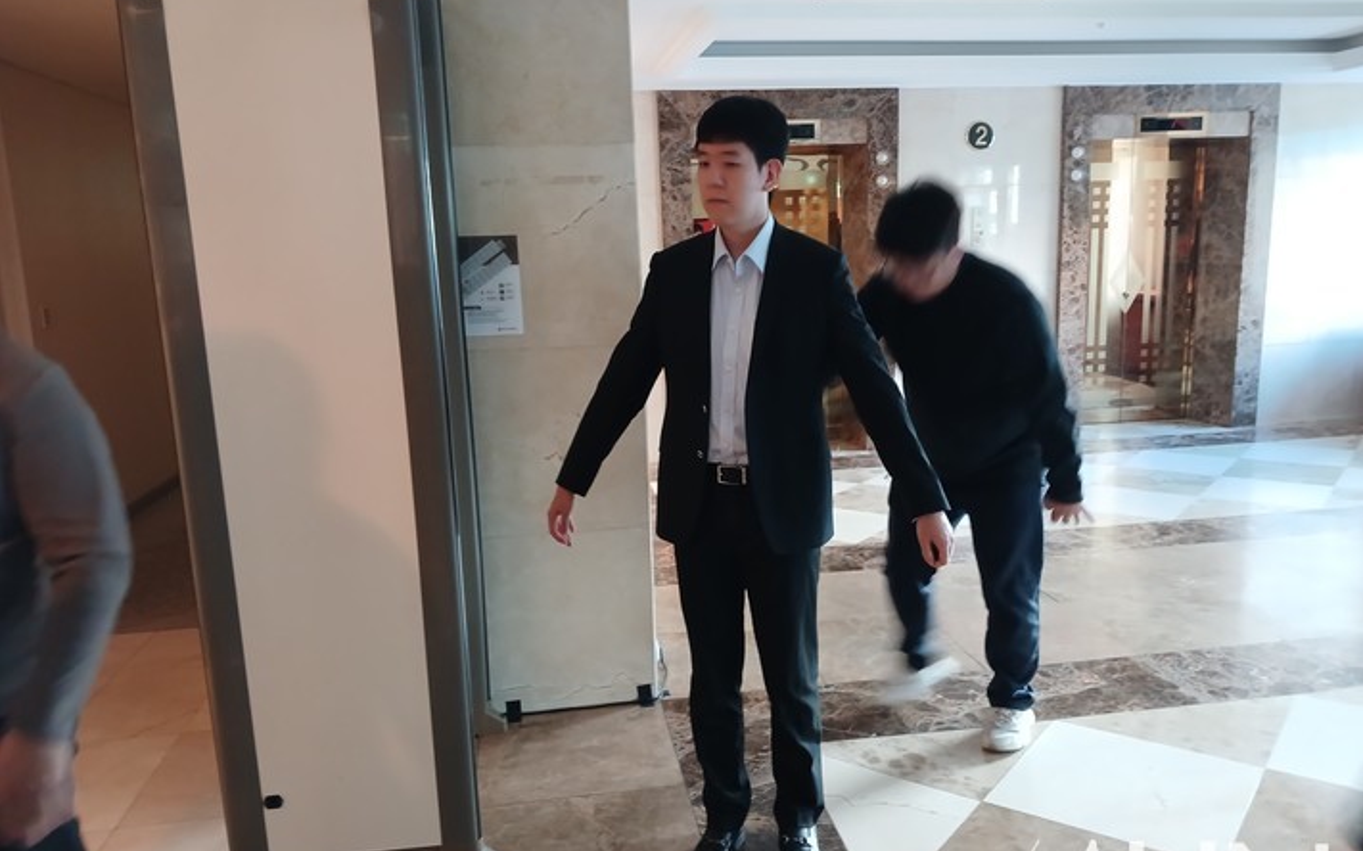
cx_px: 688
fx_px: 1077
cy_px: 496
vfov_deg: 43.0
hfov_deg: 64.6
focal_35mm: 29
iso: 400
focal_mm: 4
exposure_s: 1/20
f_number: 1.8
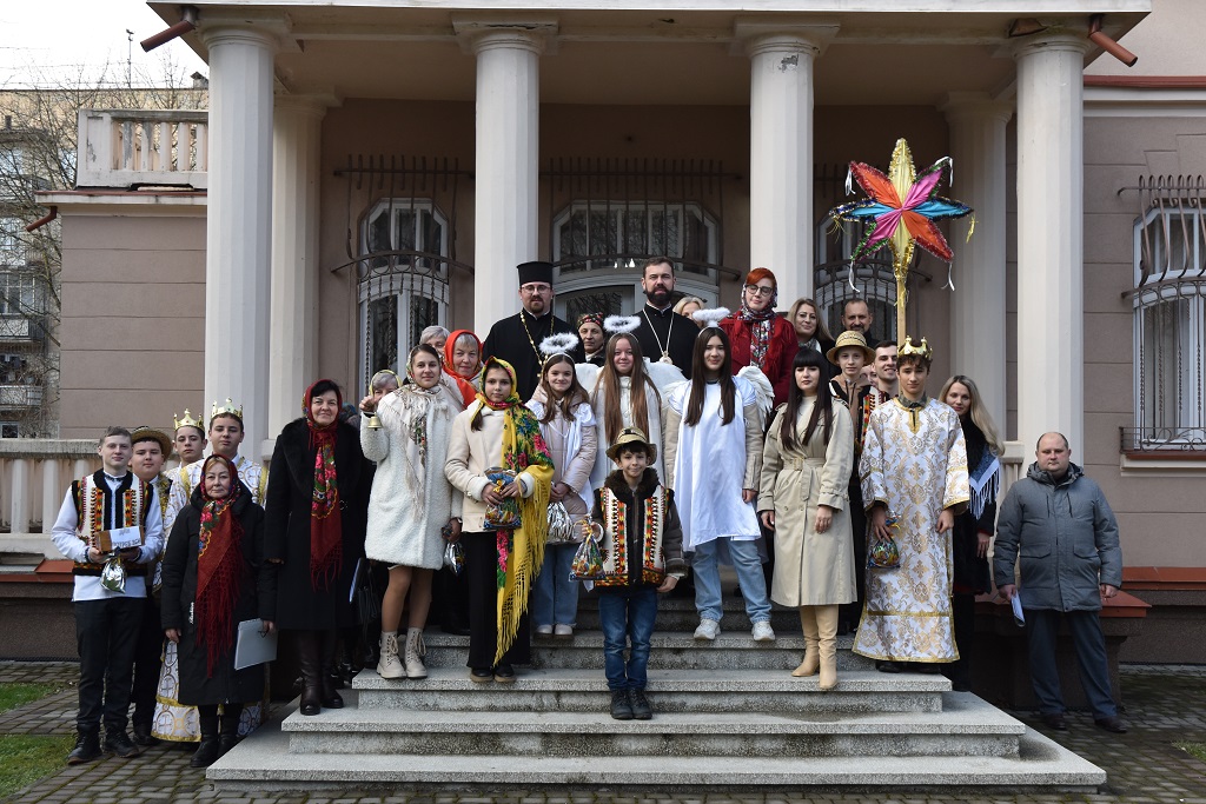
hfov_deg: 42.3
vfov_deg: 29.0
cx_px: 603
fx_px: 1558
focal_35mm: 46
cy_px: 402
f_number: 5.6
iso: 360
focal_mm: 31
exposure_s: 1/250
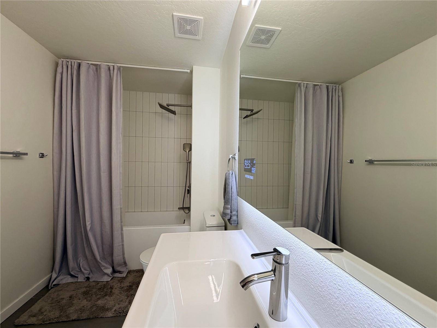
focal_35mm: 14
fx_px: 177
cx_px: 218
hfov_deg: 102.1
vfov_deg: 85.7
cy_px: 164
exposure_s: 1/120
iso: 160
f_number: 2.2
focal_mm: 2.22
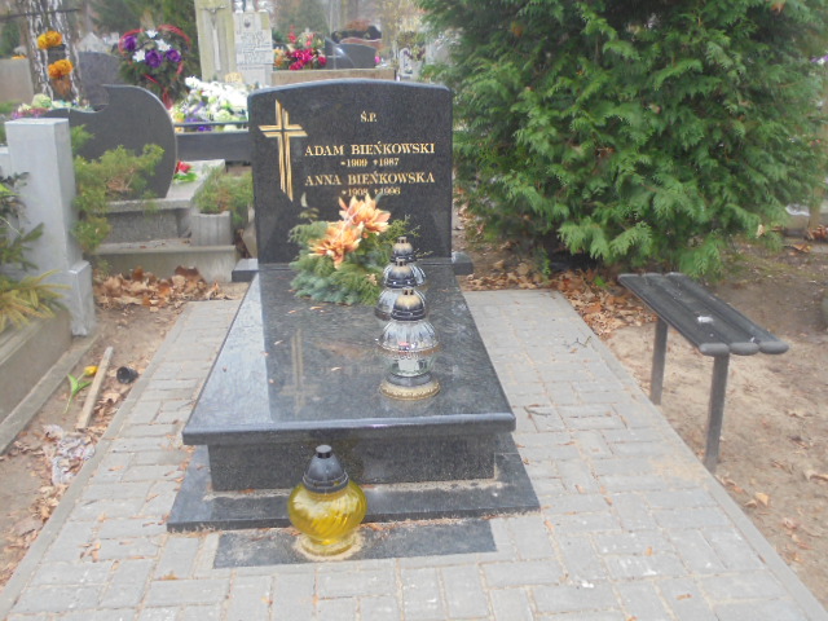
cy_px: 310
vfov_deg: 41.8
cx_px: 414
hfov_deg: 54.0
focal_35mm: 34
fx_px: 813
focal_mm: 6.1
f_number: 4
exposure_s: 1/30
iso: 250
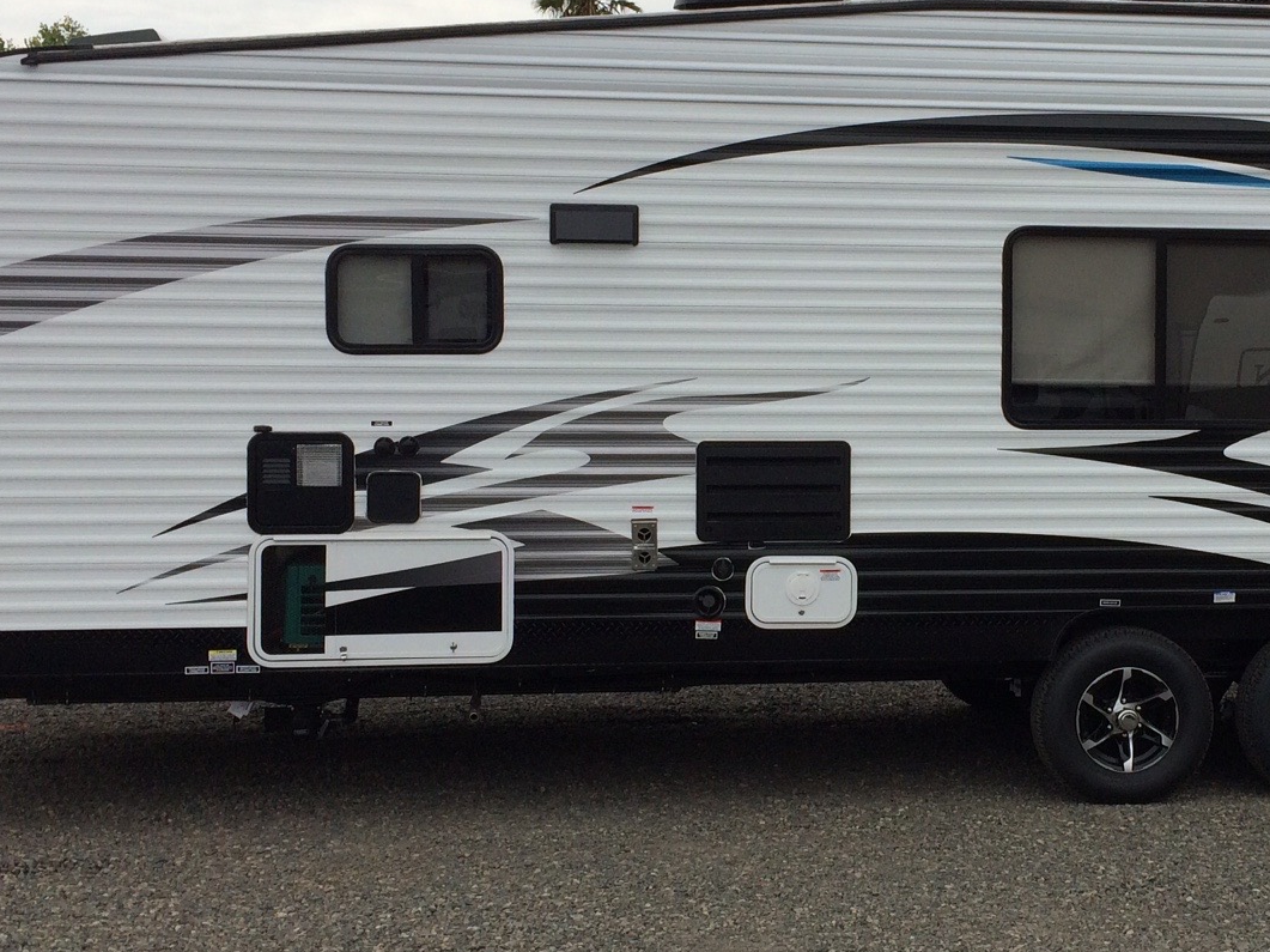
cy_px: 449
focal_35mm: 56
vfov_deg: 26.1
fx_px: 2054
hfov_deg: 33.9
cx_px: 895
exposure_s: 1/2933
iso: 32
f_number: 2.2
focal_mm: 4.15
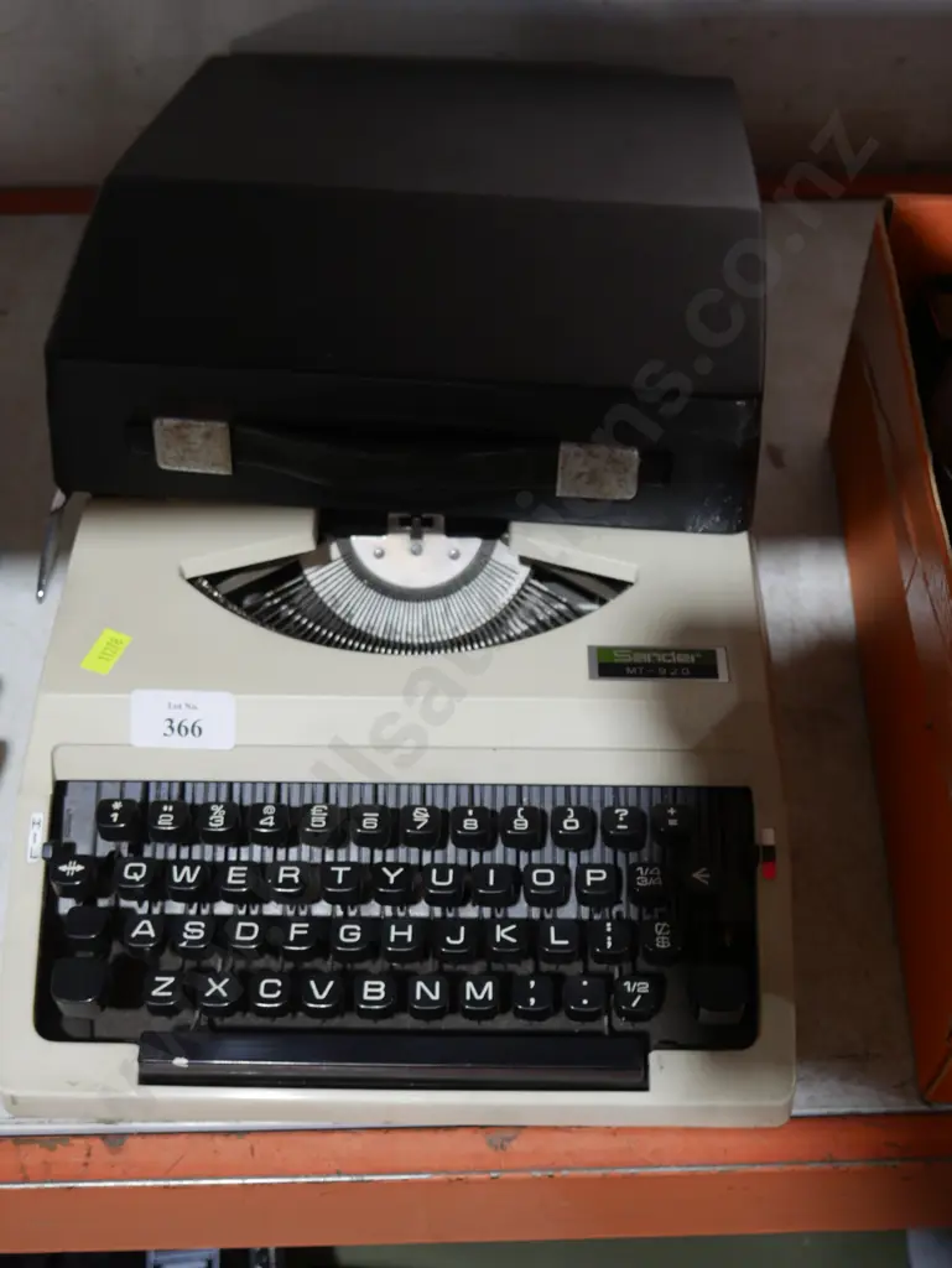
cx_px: 476
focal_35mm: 40
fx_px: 1466
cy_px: 634
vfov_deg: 46.8
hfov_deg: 36.0
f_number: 4.5
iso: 400
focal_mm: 20
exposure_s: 1/60
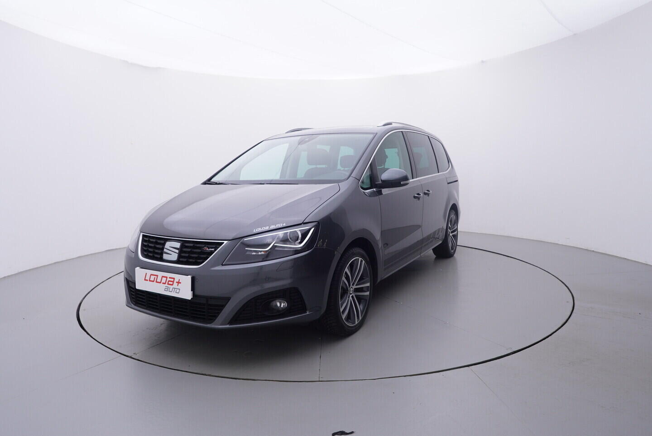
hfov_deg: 77.3
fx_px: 408
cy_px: 218
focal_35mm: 22
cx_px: 326
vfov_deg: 56.2
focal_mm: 15
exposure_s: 1/80
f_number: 5
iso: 200
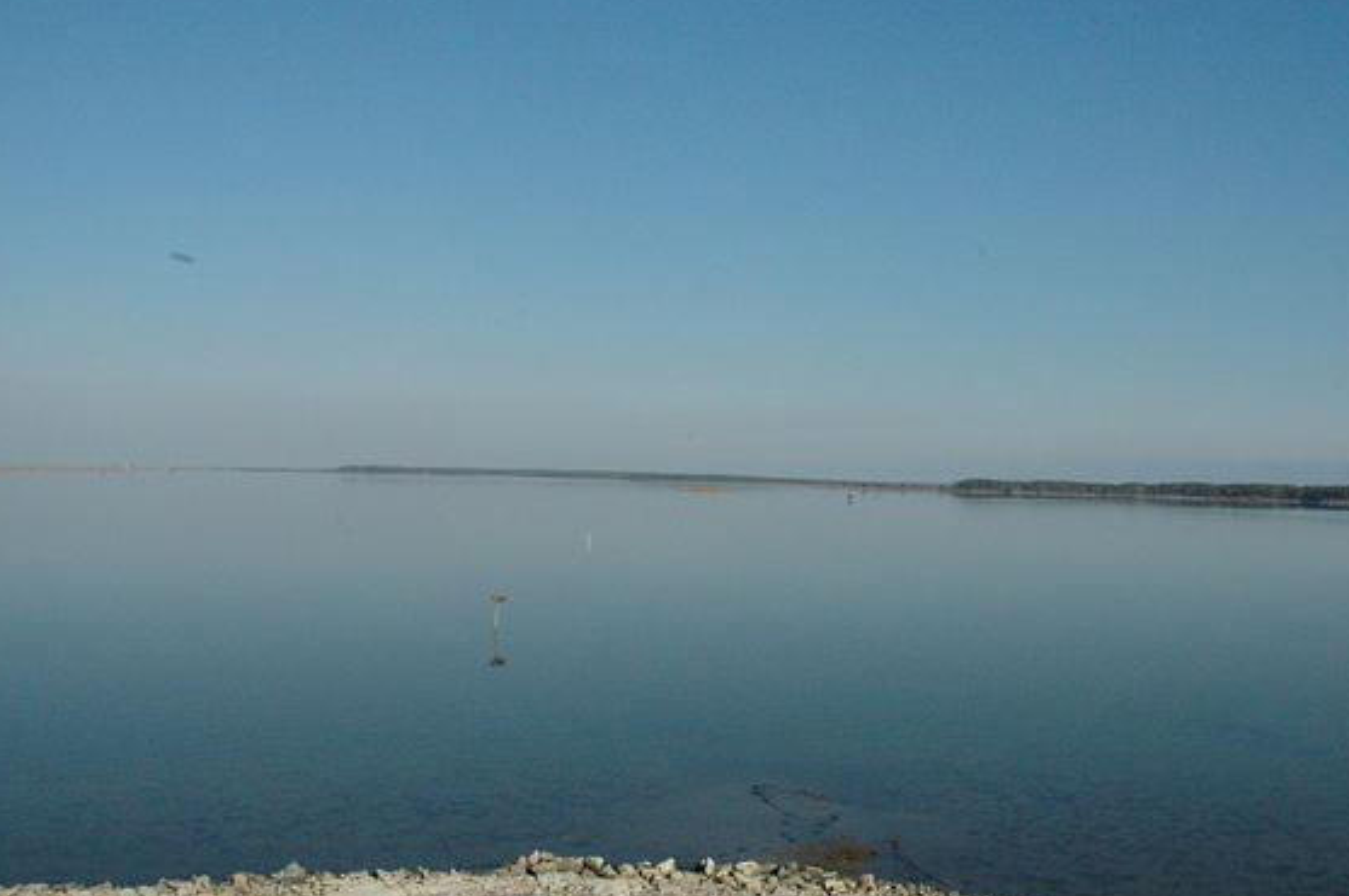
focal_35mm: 31
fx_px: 1160
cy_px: 459
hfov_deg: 60.3
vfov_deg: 42.2
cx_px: 707
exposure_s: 1/1000
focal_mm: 18
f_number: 16
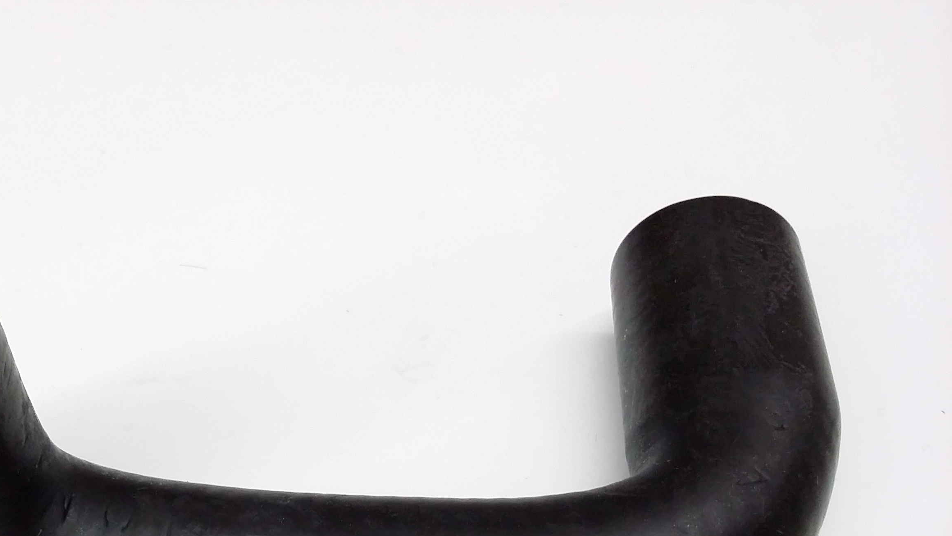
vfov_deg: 23.7
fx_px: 1237
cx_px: 284
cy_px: 499
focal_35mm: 49
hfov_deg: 41.3
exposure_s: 1/17
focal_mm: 3.4
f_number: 2.4
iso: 160
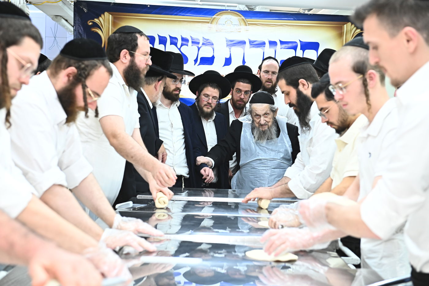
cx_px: 214
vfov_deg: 19.4
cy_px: 143
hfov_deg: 28.9
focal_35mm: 70
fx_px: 834
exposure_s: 1/200
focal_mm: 70
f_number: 5
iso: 2500
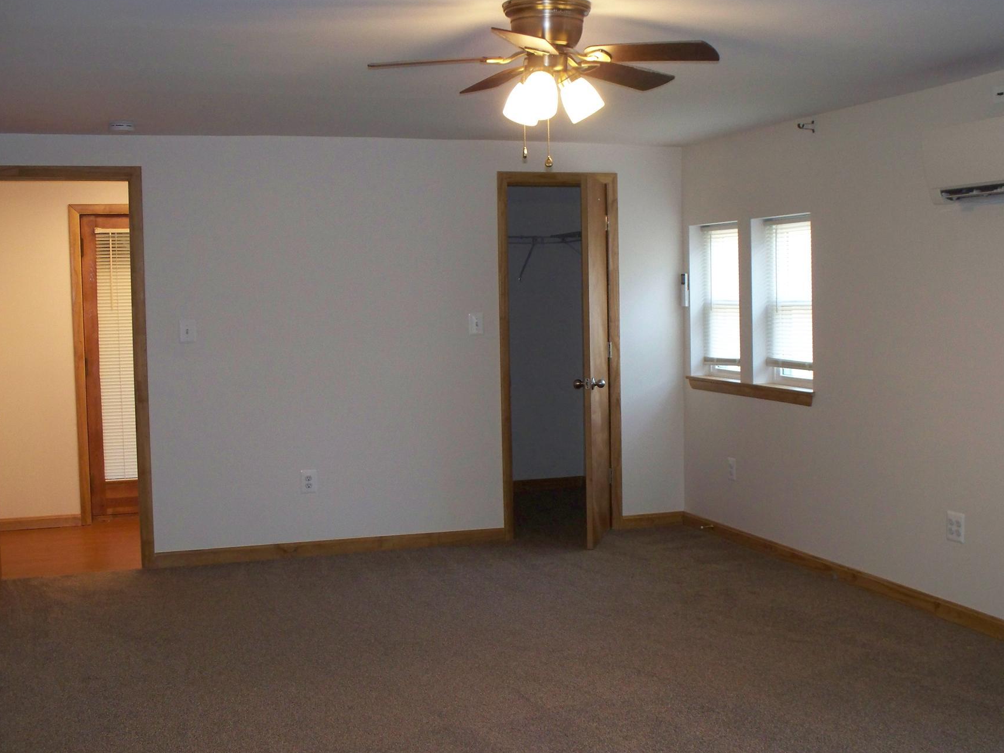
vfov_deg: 33.6
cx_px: 540
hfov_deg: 43.8
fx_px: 1247
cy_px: 375
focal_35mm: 43
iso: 200
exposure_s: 1/50
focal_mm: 7.54
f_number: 2.8
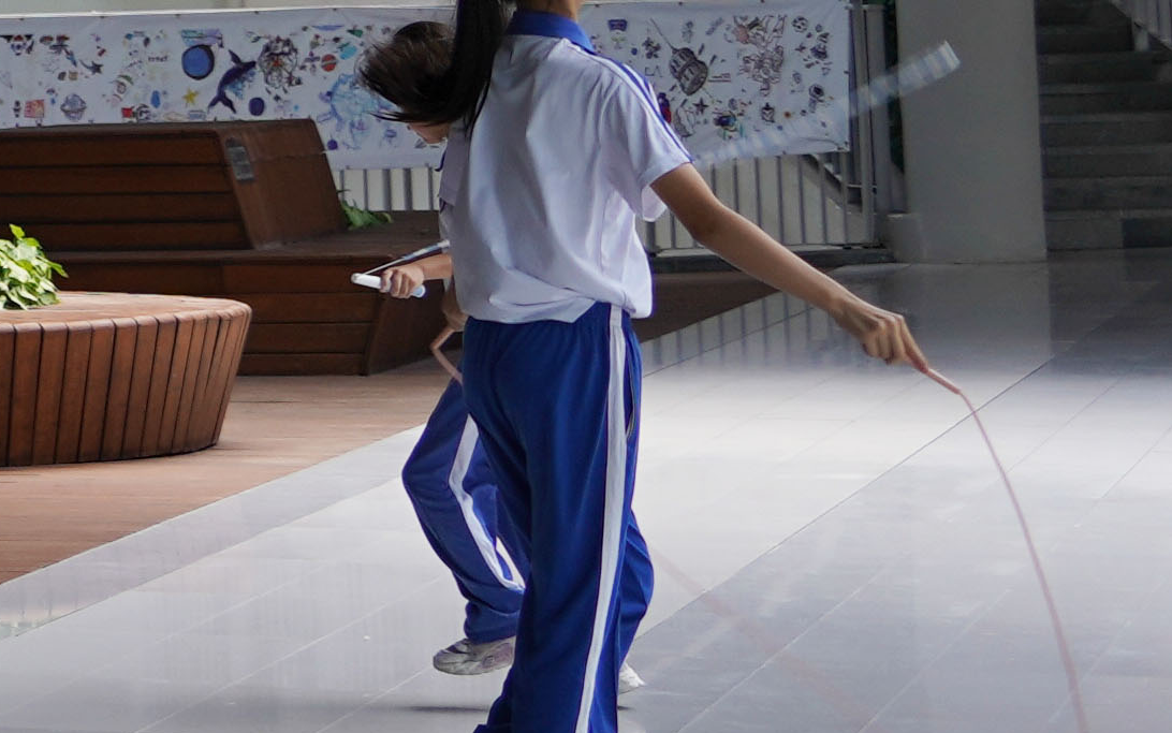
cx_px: -1661
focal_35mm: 180
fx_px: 5751
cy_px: -407
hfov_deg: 10.1
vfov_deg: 7.2
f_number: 3.2
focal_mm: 33
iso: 100
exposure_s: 1/400
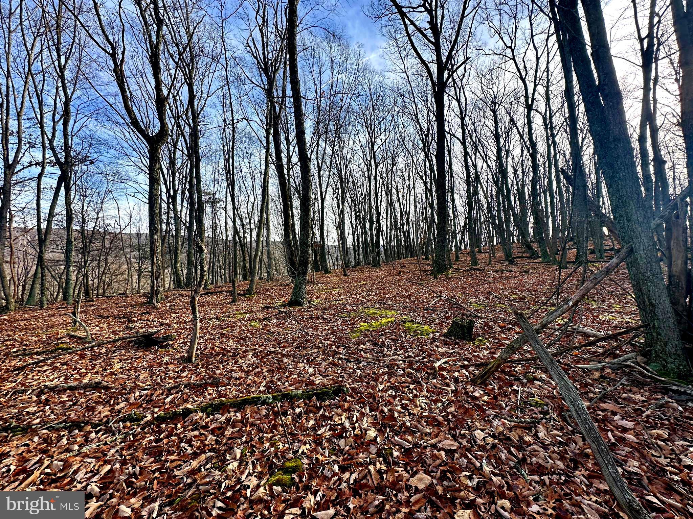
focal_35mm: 14
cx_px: 346
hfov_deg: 102.1
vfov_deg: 85.7
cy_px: 260
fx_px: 280
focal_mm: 2.22
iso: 40
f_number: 2.2
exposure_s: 1/471
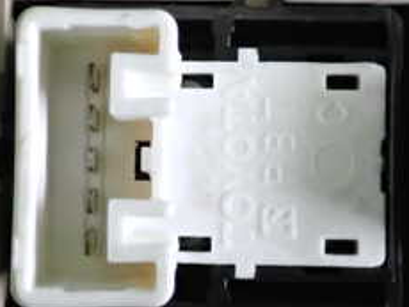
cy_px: 114
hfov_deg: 19.8
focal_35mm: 99
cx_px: 185
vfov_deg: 15.0
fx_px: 1171
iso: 2500
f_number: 2.7
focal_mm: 6.83
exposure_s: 1/100
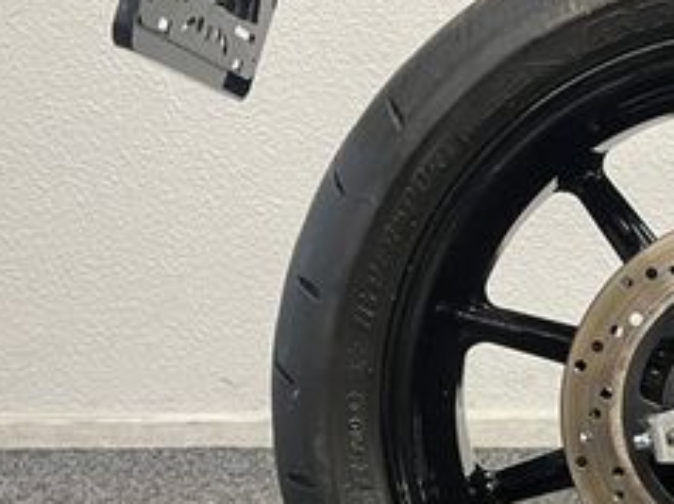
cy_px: 391
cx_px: 708
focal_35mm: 70
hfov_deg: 26.0
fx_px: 1362
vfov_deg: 20.8
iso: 160
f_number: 1.6
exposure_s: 1/50
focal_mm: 5.1
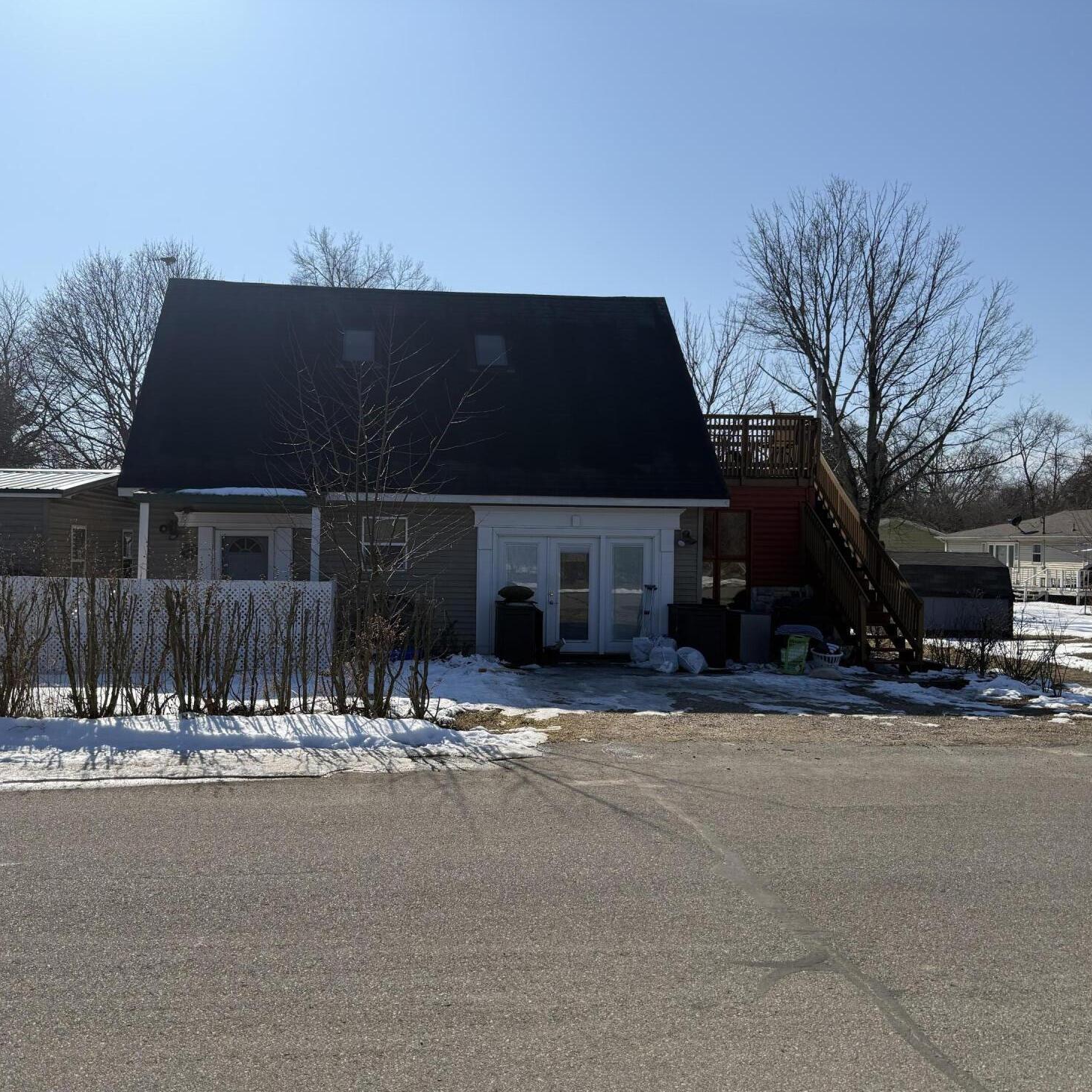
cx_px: 470
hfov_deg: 55.4
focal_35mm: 29
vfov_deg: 55.6
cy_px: 553
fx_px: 1035
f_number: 1.78
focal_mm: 6.76
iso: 125
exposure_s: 1/6711
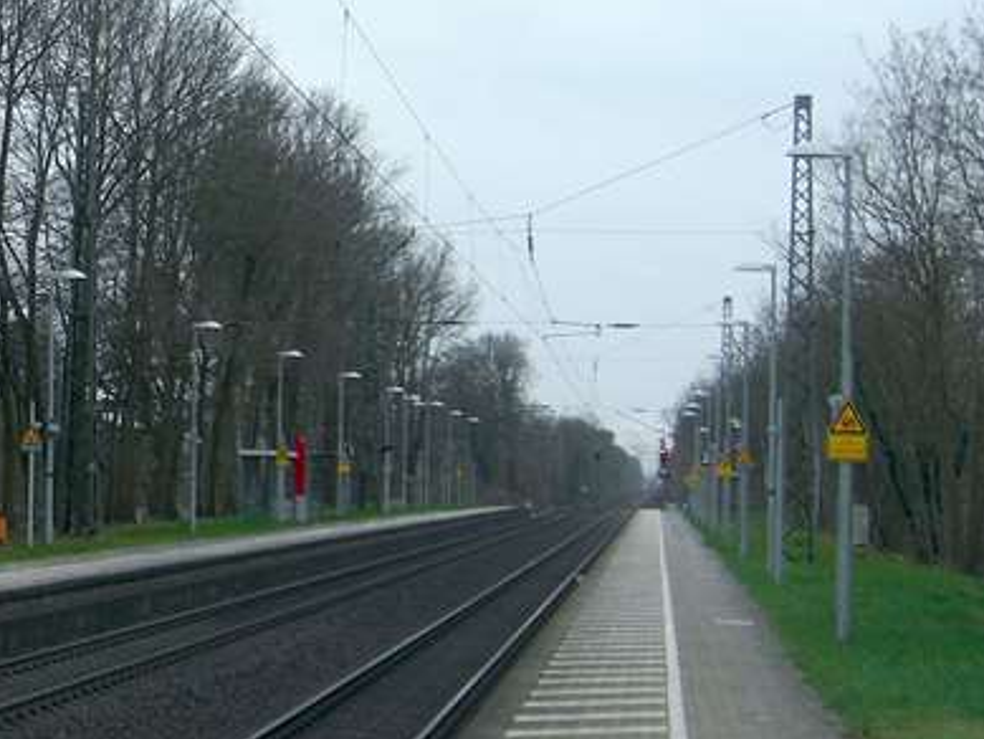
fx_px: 2843
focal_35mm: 100
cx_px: -149
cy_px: 342
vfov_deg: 14.8
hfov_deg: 18.7
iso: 80
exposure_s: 1/400
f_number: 2.8
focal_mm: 7.9
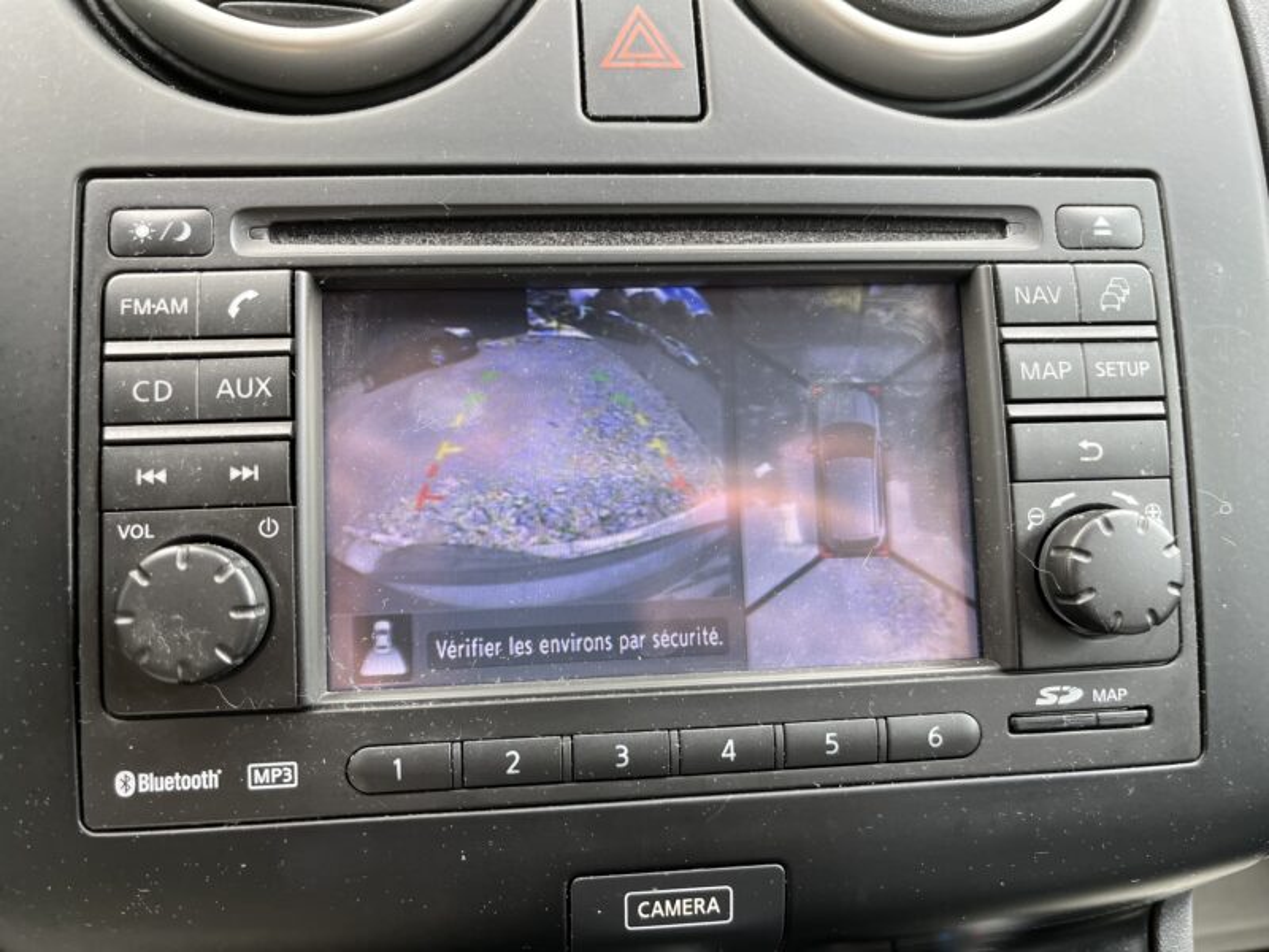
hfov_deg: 67.3
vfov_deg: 53.1
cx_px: 634
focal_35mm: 26
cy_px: 476
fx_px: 953
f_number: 1.6
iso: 64
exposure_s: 1/120
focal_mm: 5.1
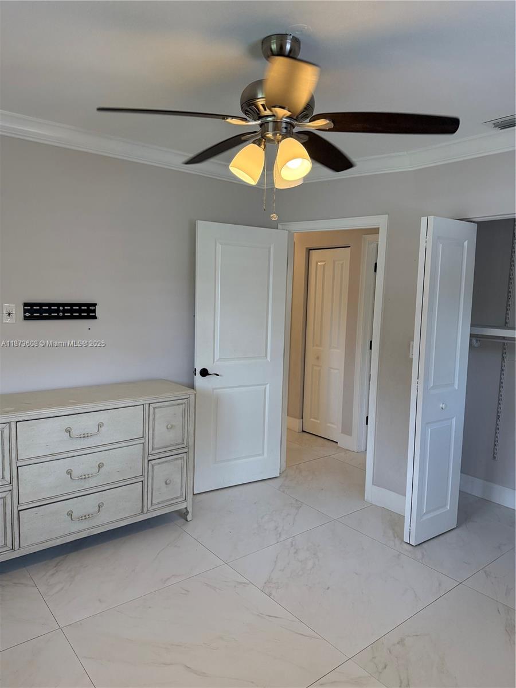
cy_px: 344
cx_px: 258
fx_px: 477
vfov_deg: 71.6
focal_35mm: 24
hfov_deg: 56.8
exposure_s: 1/239
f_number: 1.78
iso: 200
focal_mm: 6.76
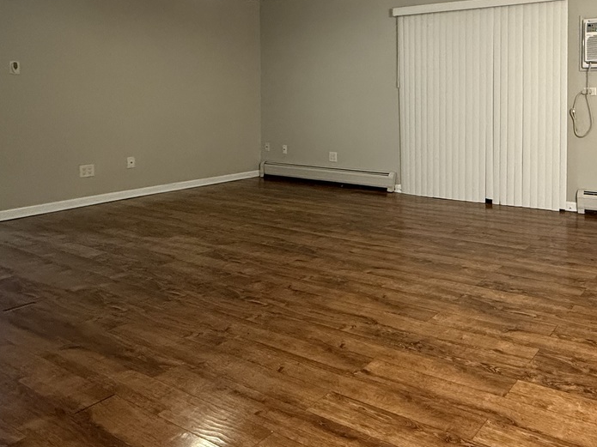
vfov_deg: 46.3
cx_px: 488
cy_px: 107
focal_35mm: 29
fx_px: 500
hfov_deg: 56.6
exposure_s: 1/60
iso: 640
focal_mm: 2.22
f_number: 2.2
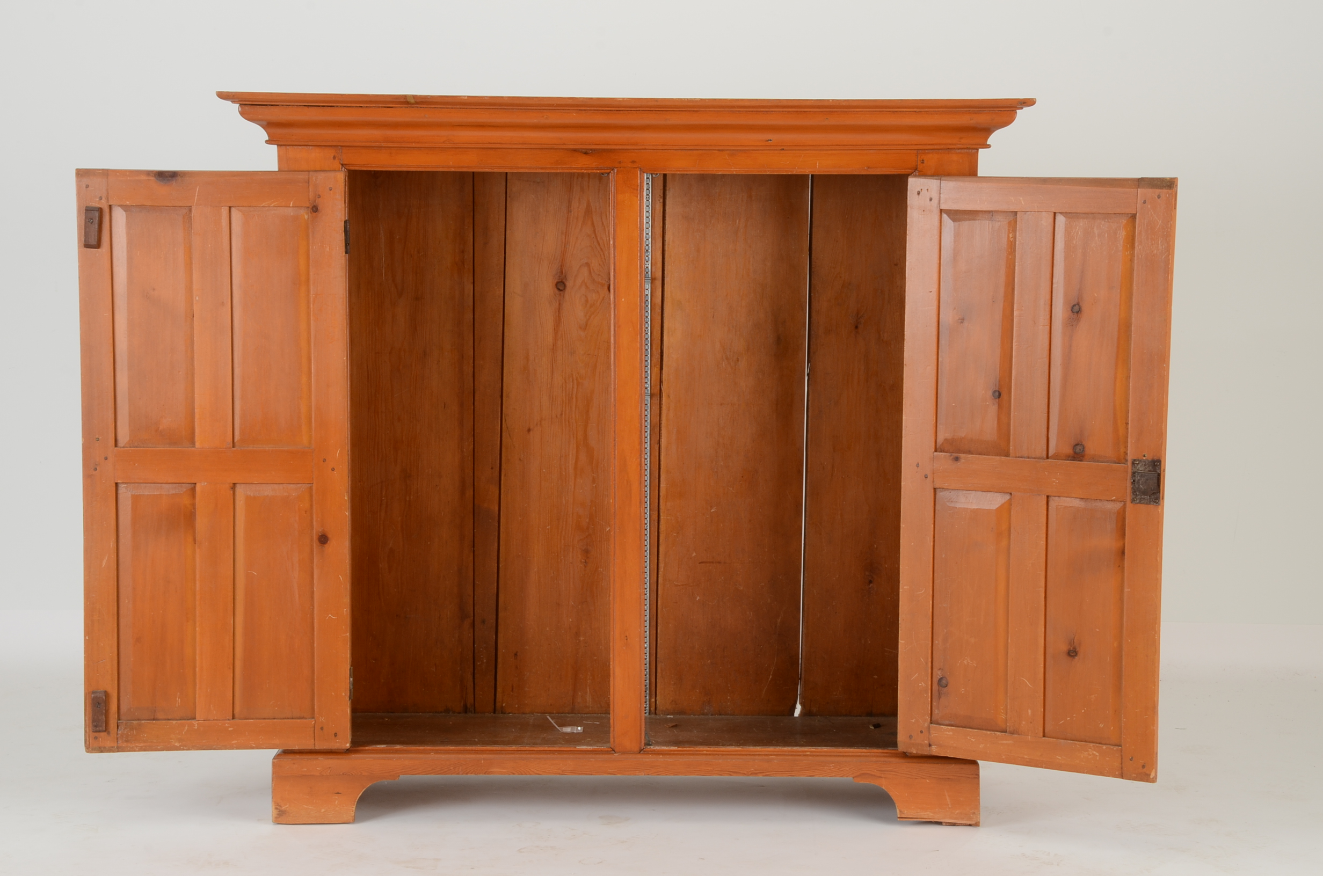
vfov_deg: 18.1
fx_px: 2751
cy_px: 438
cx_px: 662
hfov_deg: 27.0
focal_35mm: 75
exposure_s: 1/125
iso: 200
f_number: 14
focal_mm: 50
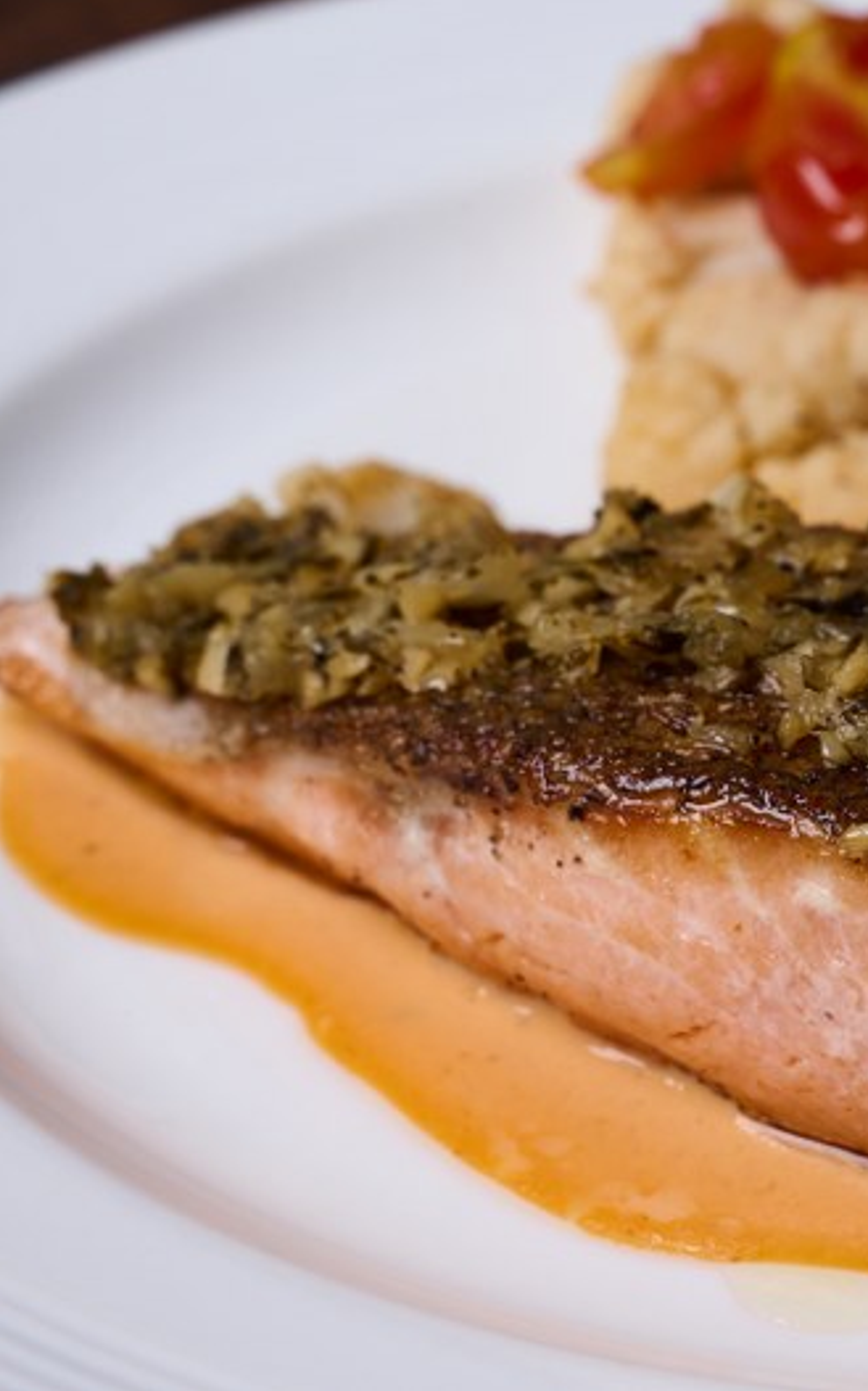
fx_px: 4394
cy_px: 694
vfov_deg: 18.0
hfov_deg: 11.1
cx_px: 926
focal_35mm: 116
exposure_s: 1/125
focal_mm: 75
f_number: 10
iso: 100
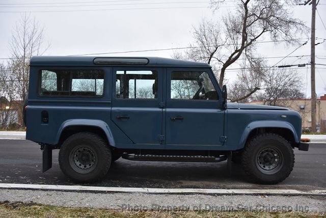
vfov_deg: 43.7
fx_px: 272
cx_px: 163
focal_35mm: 30
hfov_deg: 61.9
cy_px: 109
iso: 400
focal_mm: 20
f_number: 3.5
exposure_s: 1/80
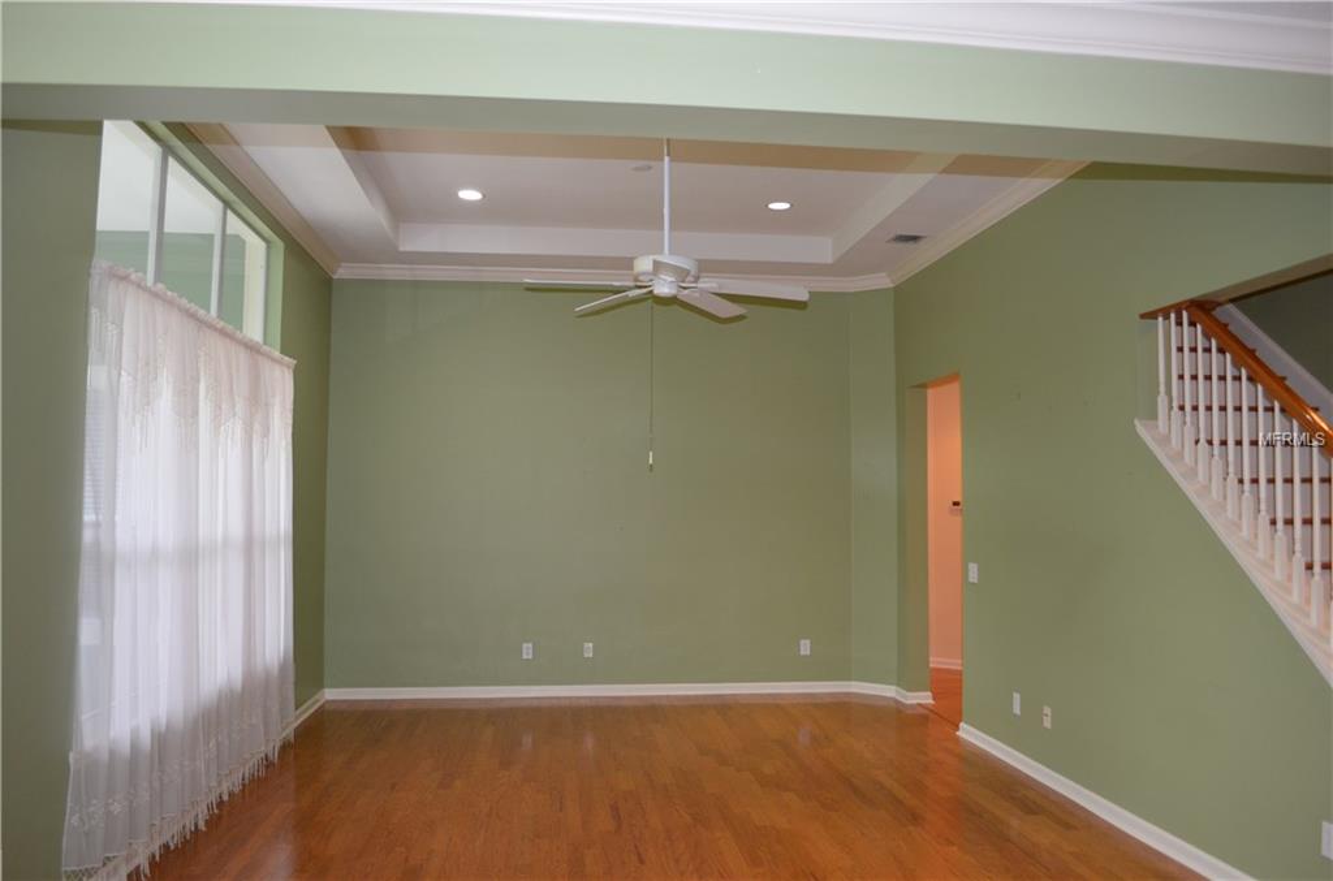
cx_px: 666
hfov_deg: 67.5
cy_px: 440
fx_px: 997
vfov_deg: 47.7
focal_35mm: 27
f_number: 3.5
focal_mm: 18
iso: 640
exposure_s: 1/60
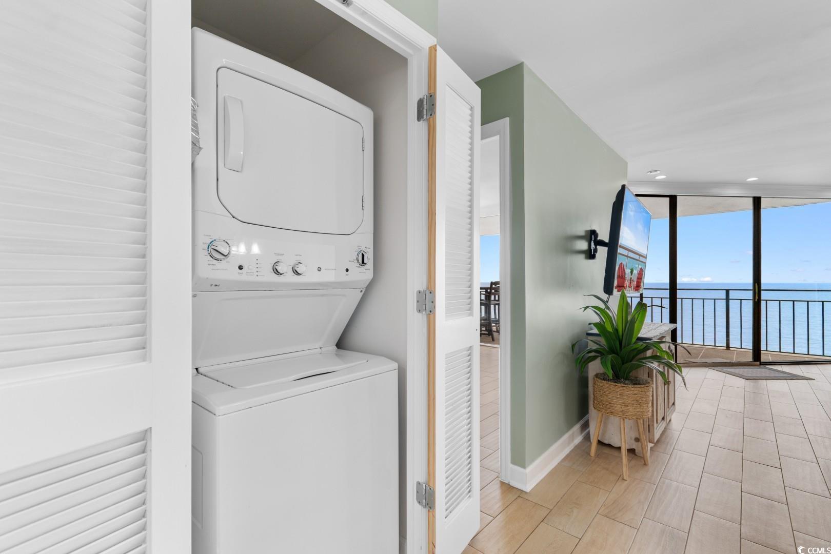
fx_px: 346
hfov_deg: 100.4
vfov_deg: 77.3
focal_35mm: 15
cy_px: 277
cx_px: 416
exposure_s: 1/20
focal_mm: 10
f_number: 4.5
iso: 100
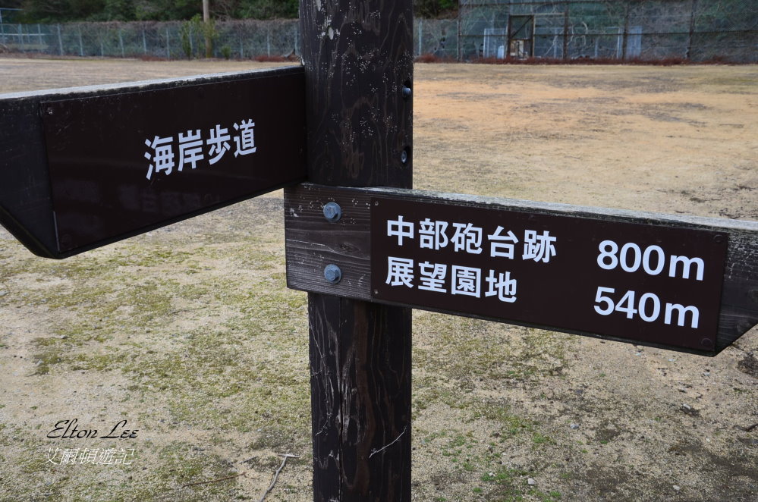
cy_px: 251
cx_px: 379
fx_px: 820
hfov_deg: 49.6
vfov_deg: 34.1
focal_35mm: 39
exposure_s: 1/100
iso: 200
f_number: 11
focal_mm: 26
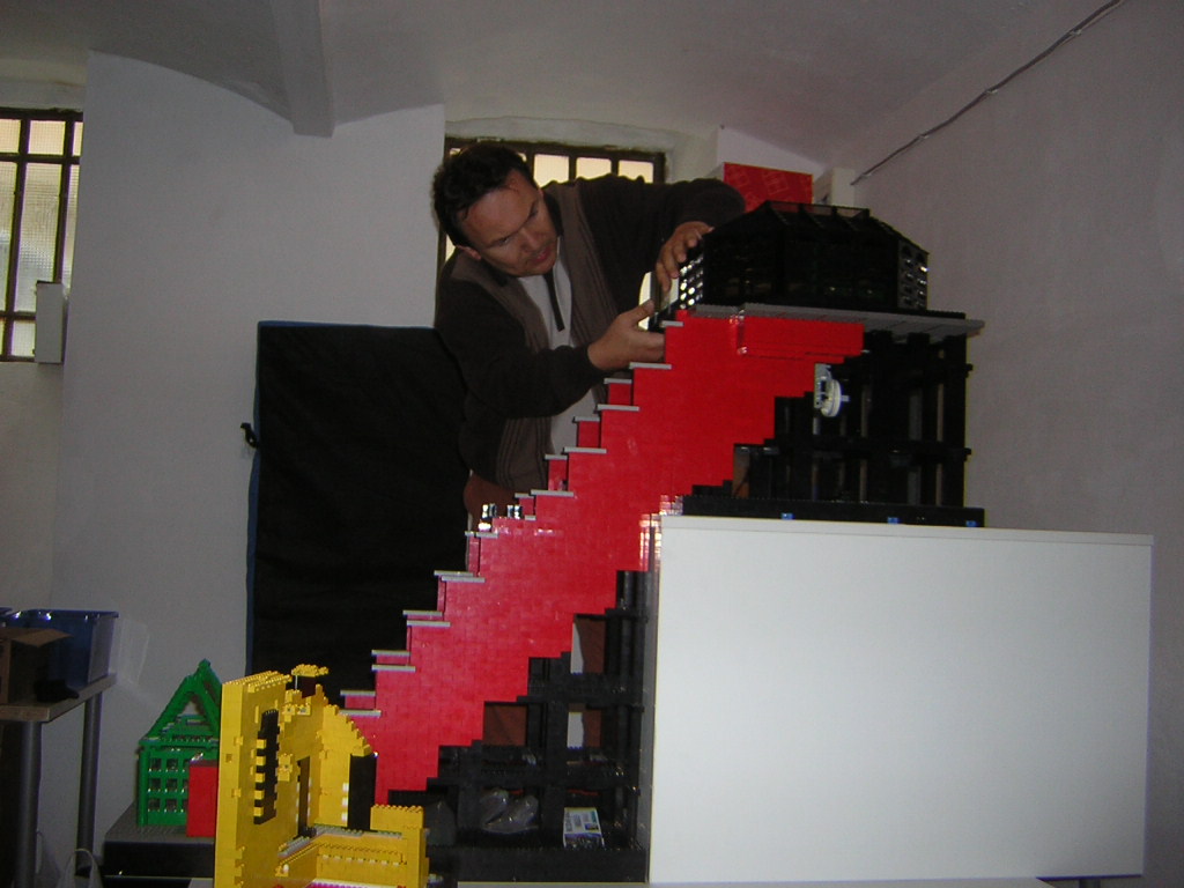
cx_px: 592
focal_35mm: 36
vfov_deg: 39.7
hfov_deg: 51.4
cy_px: 444
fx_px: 1231
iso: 54
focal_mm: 4.7
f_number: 2.6
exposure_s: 1/60.1
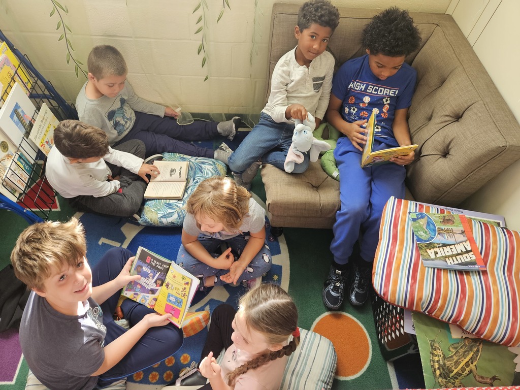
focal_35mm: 23
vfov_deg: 58.9
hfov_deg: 73.9
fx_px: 346
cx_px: 260
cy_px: 195
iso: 160
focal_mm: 5.4
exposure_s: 1/120
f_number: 1.8
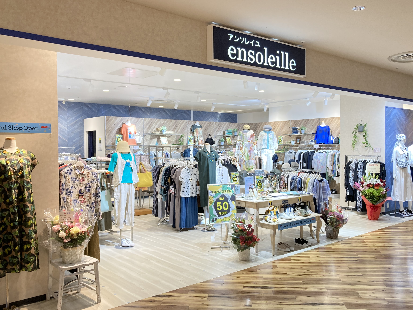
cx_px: 230
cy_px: 157
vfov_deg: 44.2
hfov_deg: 56.7
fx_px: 382
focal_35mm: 32
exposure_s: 1/60
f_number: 1.8
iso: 64
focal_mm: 3.99
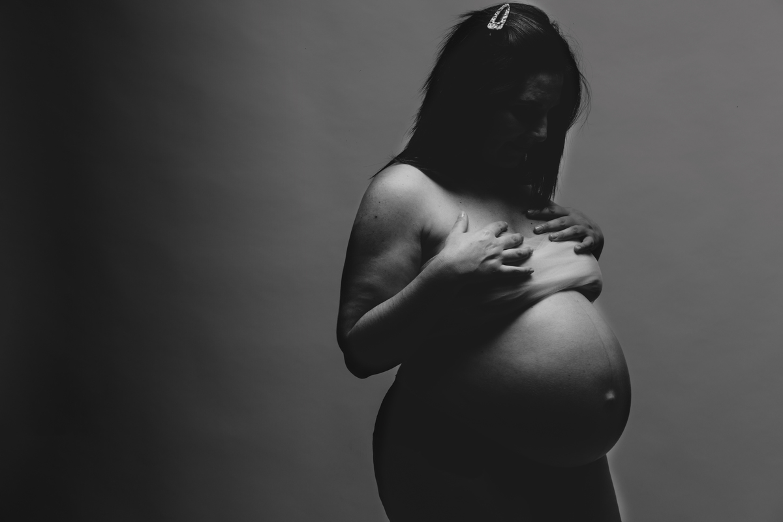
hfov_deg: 37.5
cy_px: 261
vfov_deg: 25.5
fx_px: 1153
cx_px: 392
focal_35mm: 53
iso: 200
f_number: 8
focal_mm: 35
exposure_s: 1/125
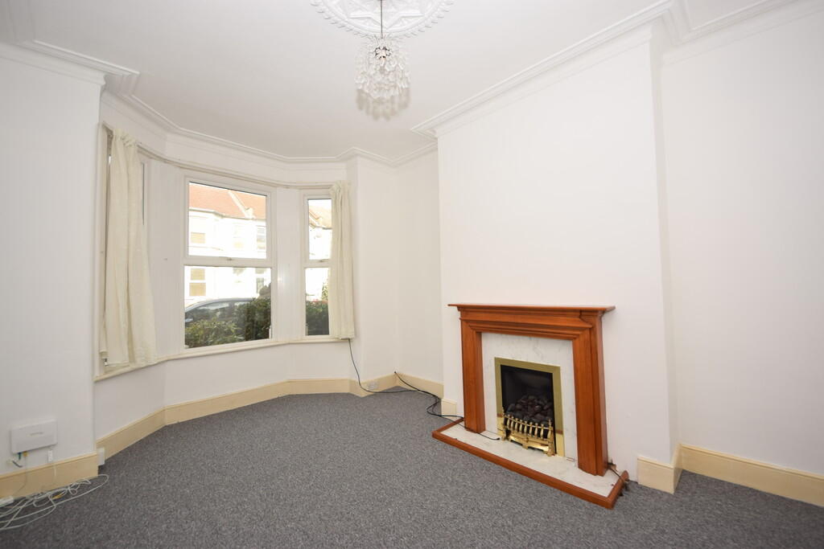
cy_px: 274
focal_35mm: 20
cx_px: 412
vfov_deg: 63.2
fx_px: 446
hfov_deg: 85.4
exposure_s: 1/125
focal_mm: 13
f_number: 5.6
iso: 110
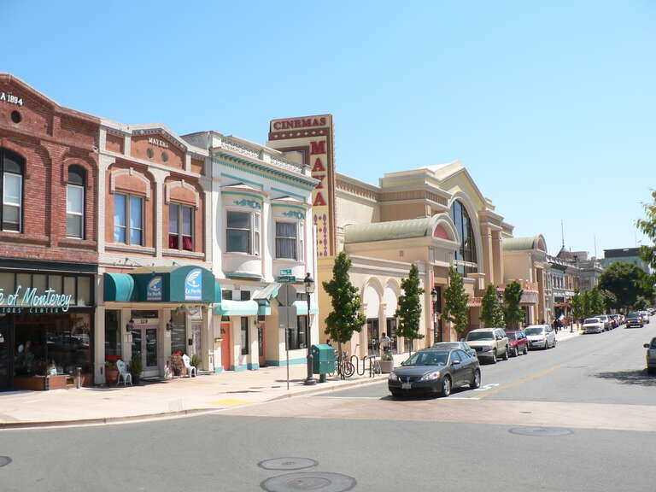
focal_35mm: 36
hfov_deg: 51.4
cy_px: 246
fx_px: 682
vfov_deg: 39.7
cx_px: 328
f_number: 2.8
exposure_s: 1/1000
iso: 80
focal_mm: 6
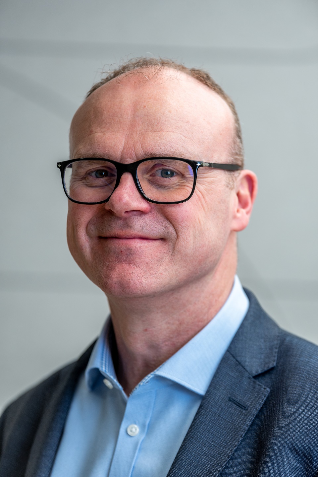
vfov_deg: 10.3
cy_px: 238
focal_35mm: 200
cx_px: 159
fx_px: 2647
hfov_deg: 6.9
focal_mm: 200
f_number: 4
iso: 200
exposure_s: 1/125
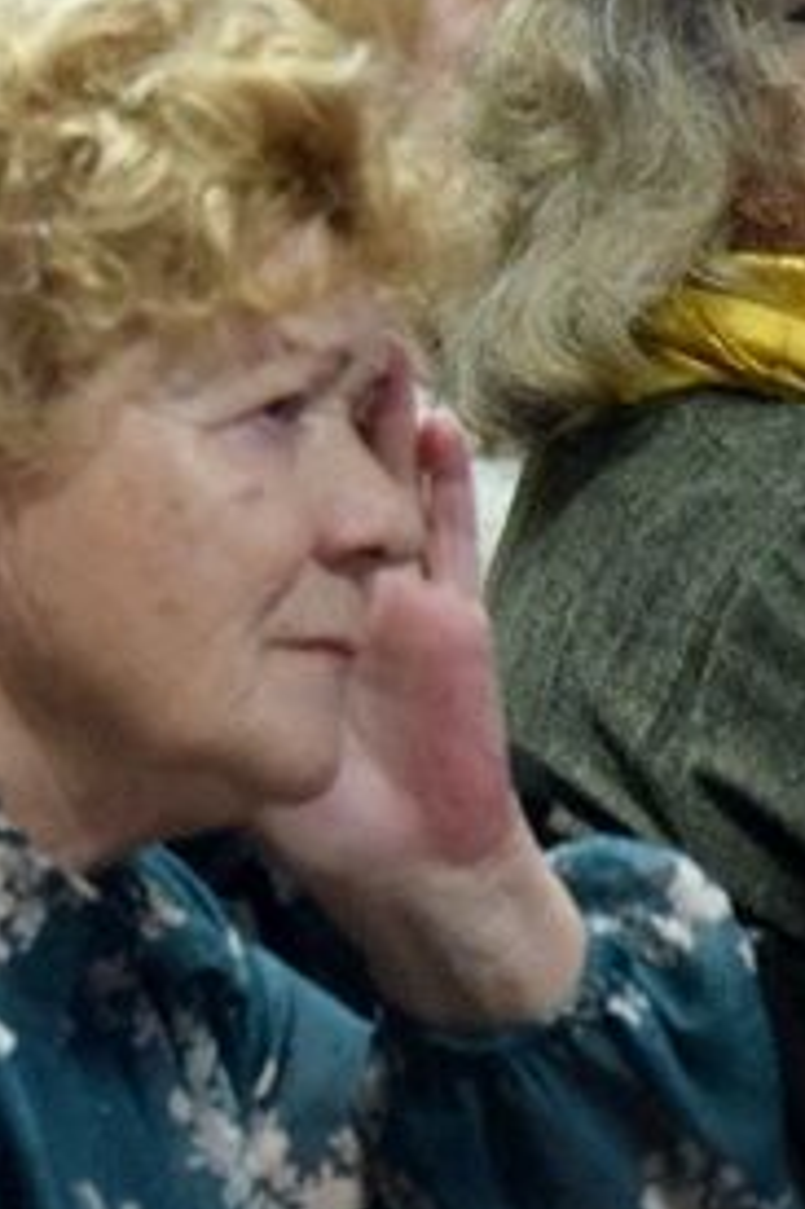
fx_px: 14843
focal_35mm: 442
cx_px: -994
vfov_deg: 4.7
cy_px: 176
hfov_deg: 3.1
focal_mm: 90
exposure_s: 1/100
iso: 7200
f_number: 5.6
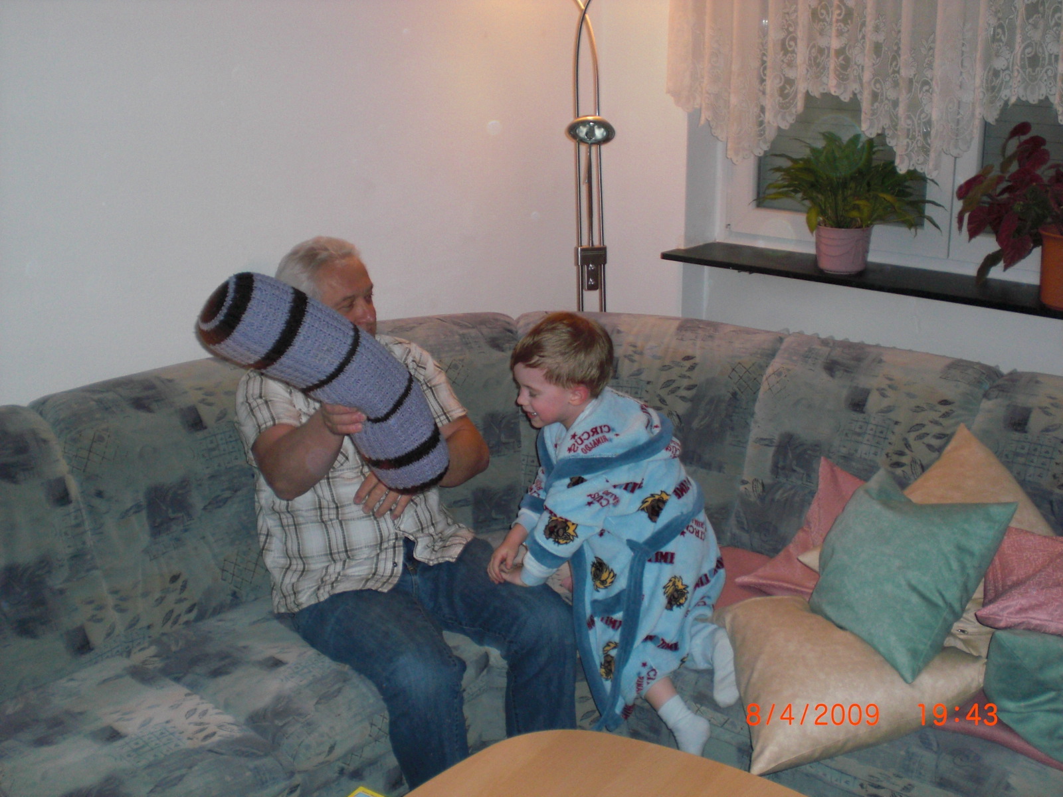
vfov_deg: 37.7
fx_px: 1167
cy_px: 398
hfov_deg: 49.0
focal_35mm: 38
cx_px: 532
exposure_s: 1/60
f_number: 3.1
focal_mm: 6.3
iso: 200
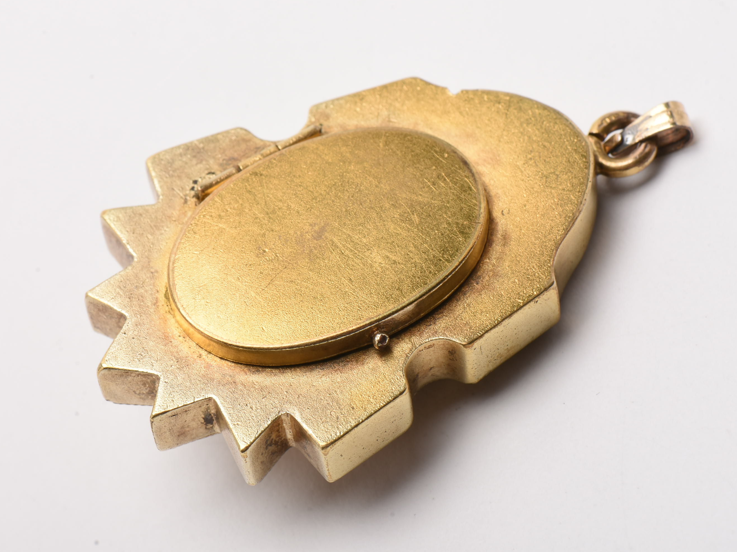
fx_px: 2949
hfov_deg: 14.2
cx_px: 364
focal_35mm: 139
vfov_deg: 10.7
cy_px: 277
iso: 100
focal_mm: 85
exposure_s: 1/125
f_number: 20
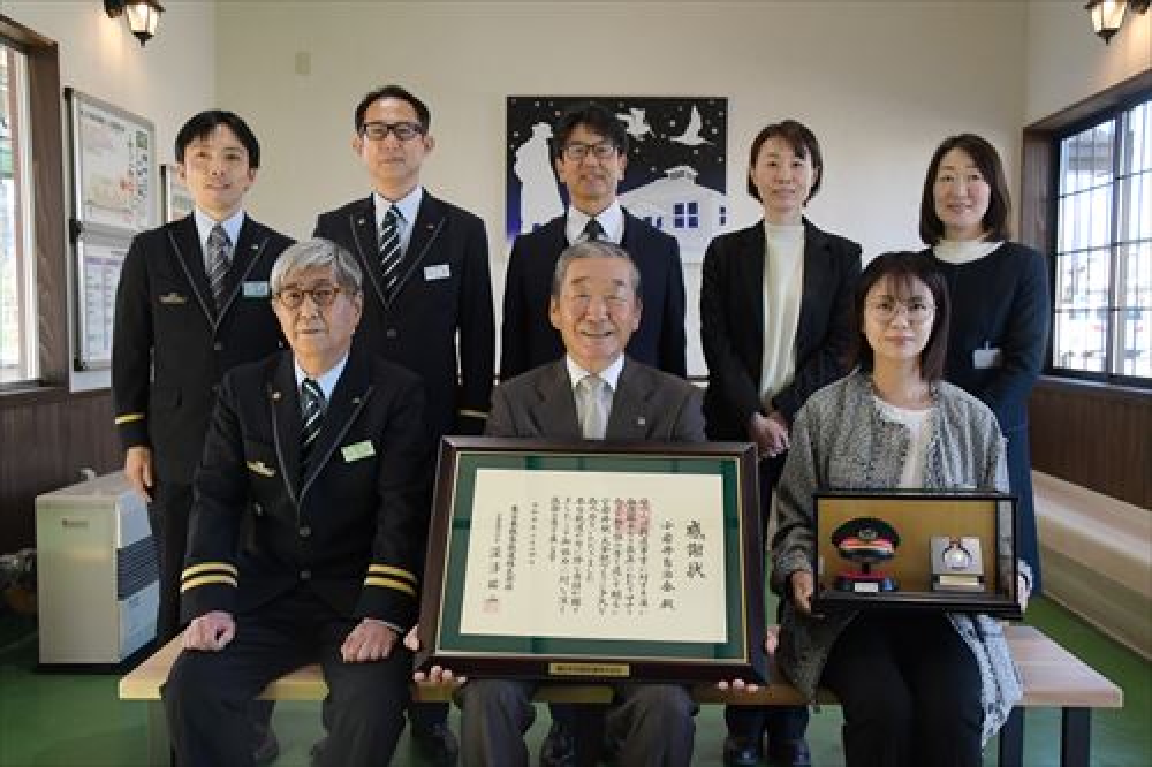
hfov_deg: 57.2
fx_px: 1056
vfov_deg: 39.9
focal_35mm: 33
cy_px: 384
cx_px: 576
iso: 2500
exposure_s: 1/250
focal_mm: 22
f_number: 8
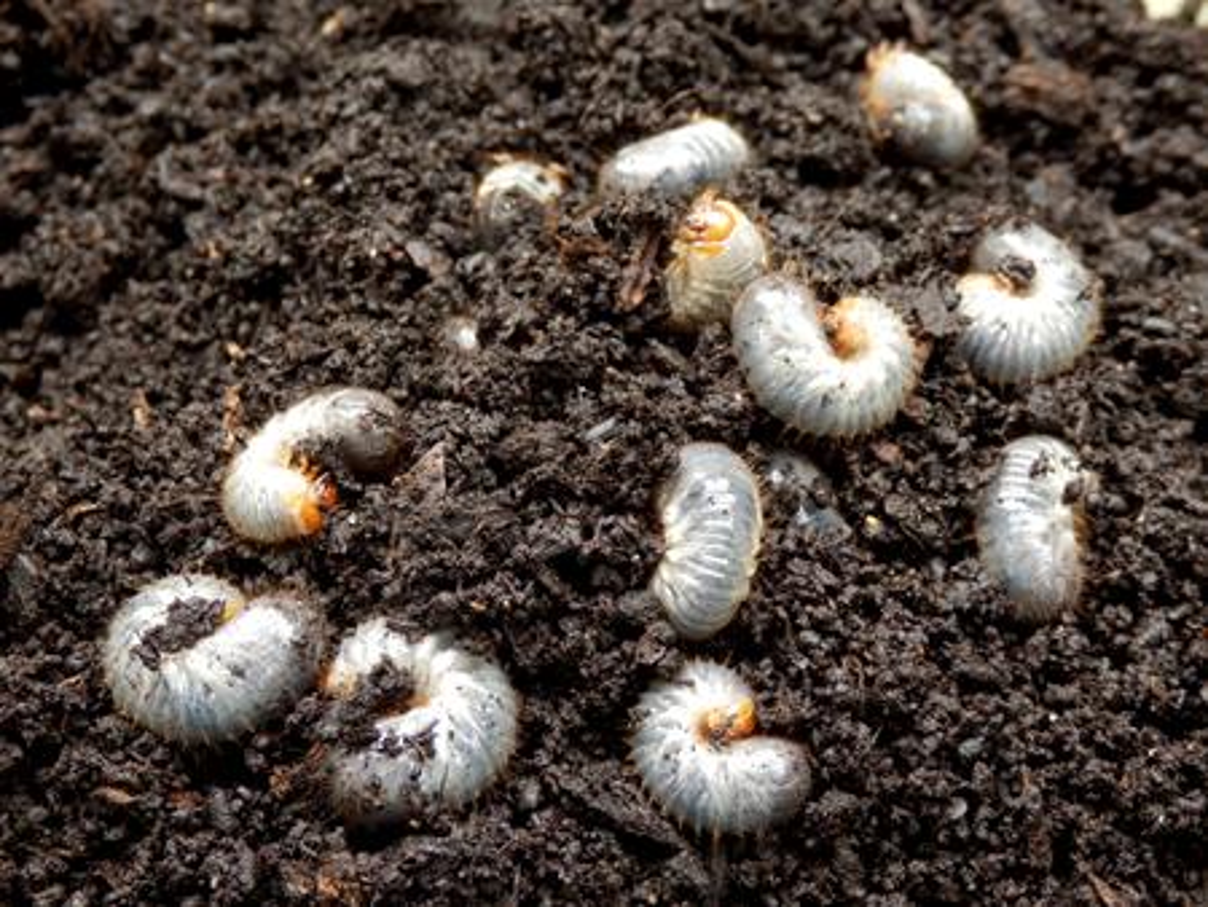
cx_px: 604
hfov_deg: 29.4
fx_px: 2304
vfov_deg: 22.3
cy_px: 454
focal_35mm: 66
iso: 400
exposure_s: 1/100
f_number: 4.4
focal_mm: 11.9
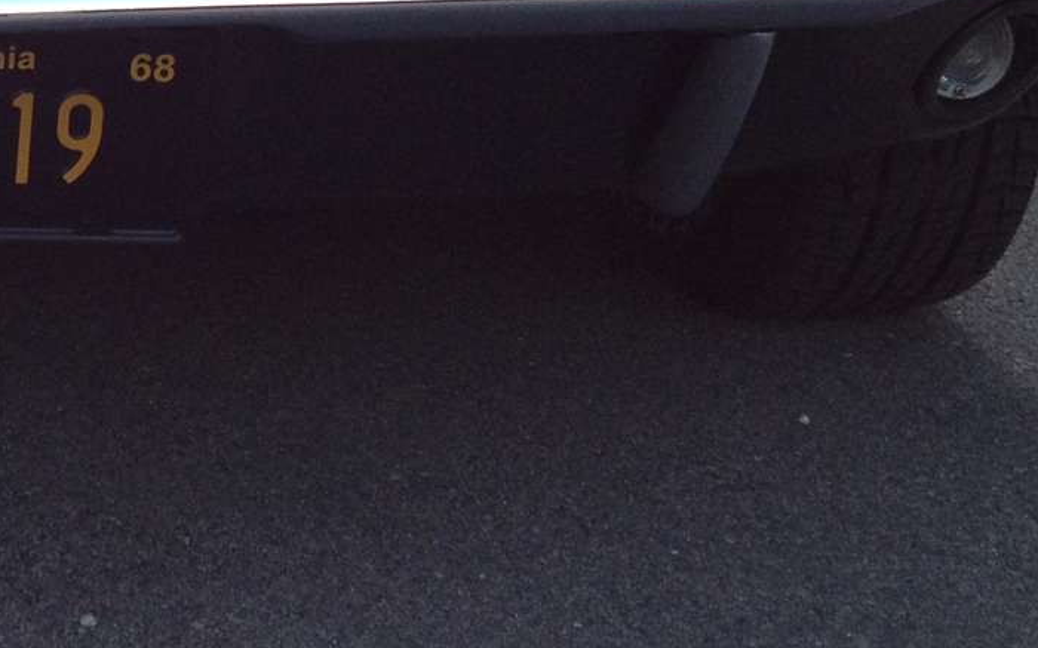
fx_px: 2998
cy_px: -257
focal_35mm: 106
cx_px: -64
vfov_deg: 11.9
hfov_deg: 19.0
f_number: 2.4
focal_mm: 4.28
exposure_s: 1/169
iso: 80
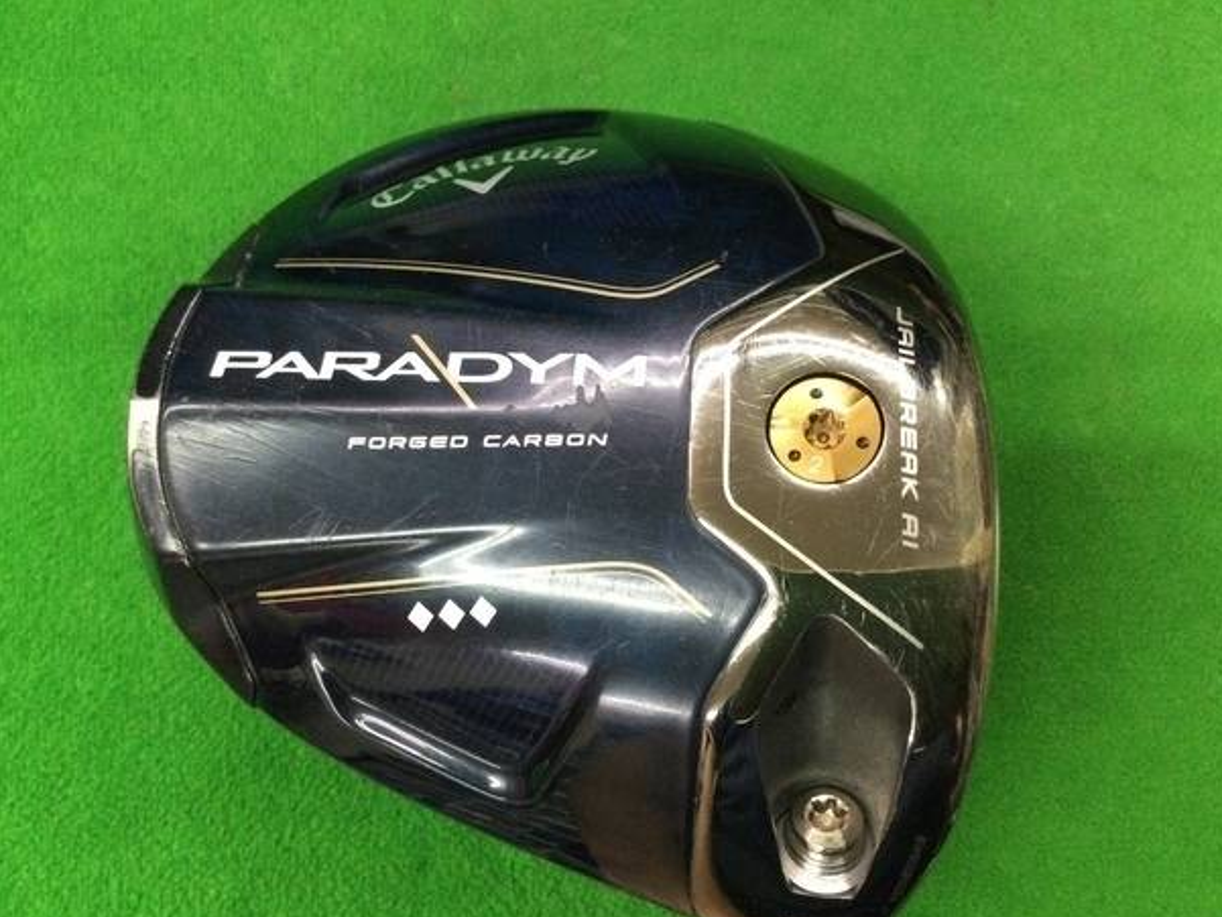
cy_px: 486
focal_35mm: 33
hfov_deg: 55.3
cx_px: 614
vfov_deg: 42.9
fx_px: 1165
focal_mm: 3.3
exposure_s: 1/30
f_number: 2.4
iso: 160
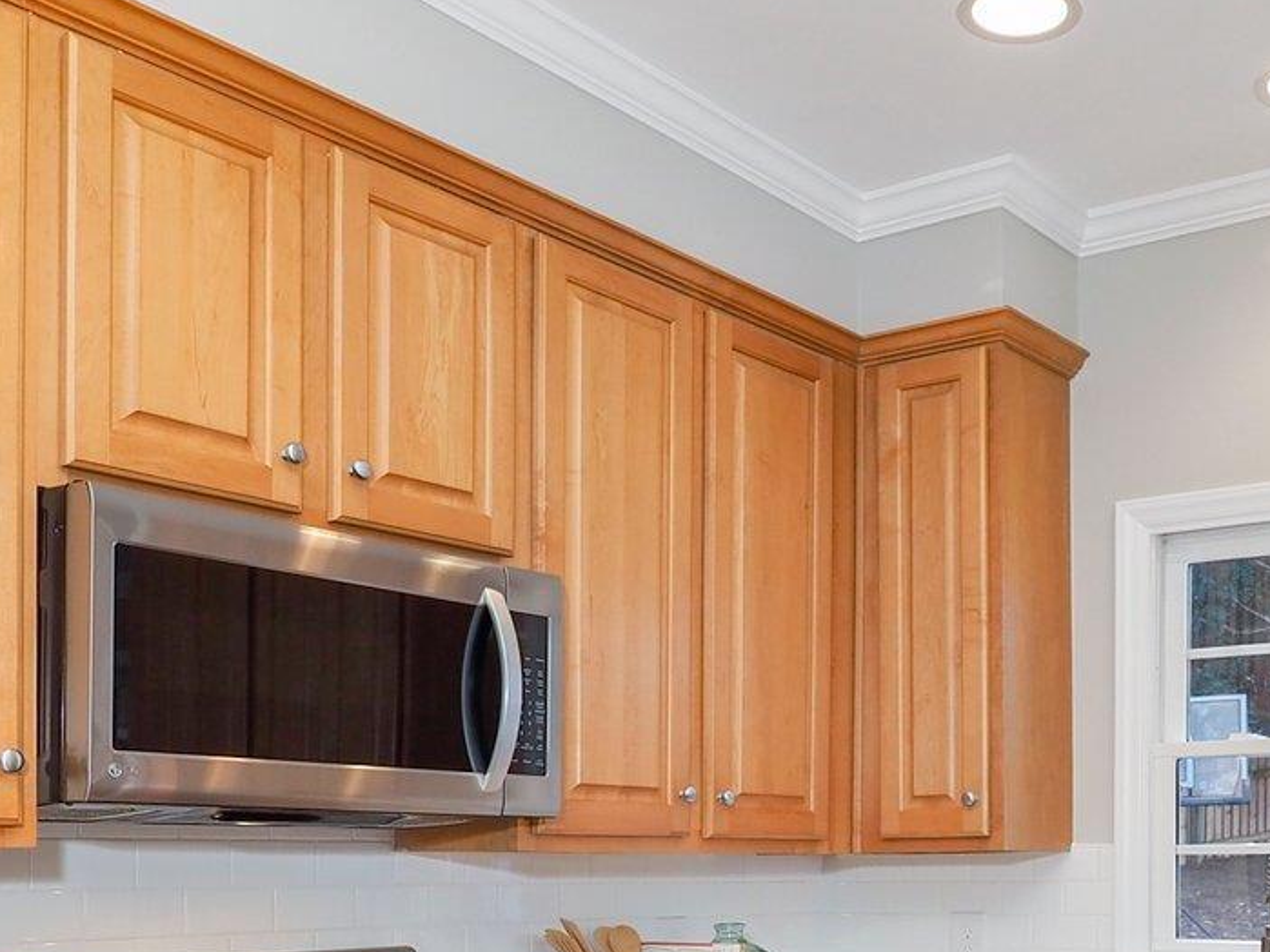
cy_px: 943
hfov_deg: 44.1
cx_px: 972
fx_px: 1504
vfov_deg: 32.4
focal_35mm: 41
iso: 100
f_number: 5
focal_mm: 7
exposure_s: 1/20
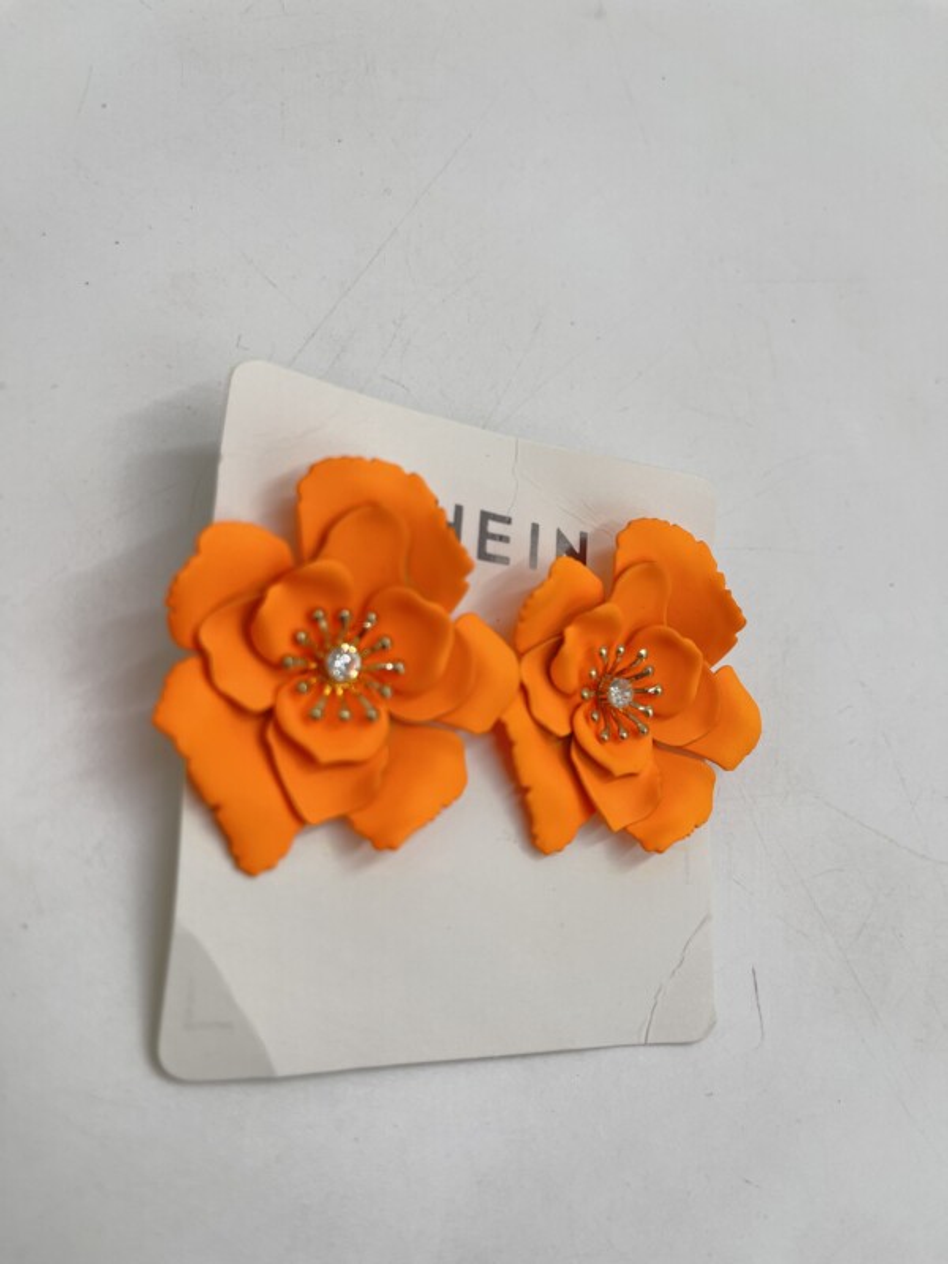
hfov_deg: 54.9
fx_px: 913
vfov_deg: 69.4
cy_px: 632
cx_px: 474
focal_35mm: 25
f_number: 1.6
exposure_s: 1/184
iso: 40
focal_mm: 5.1
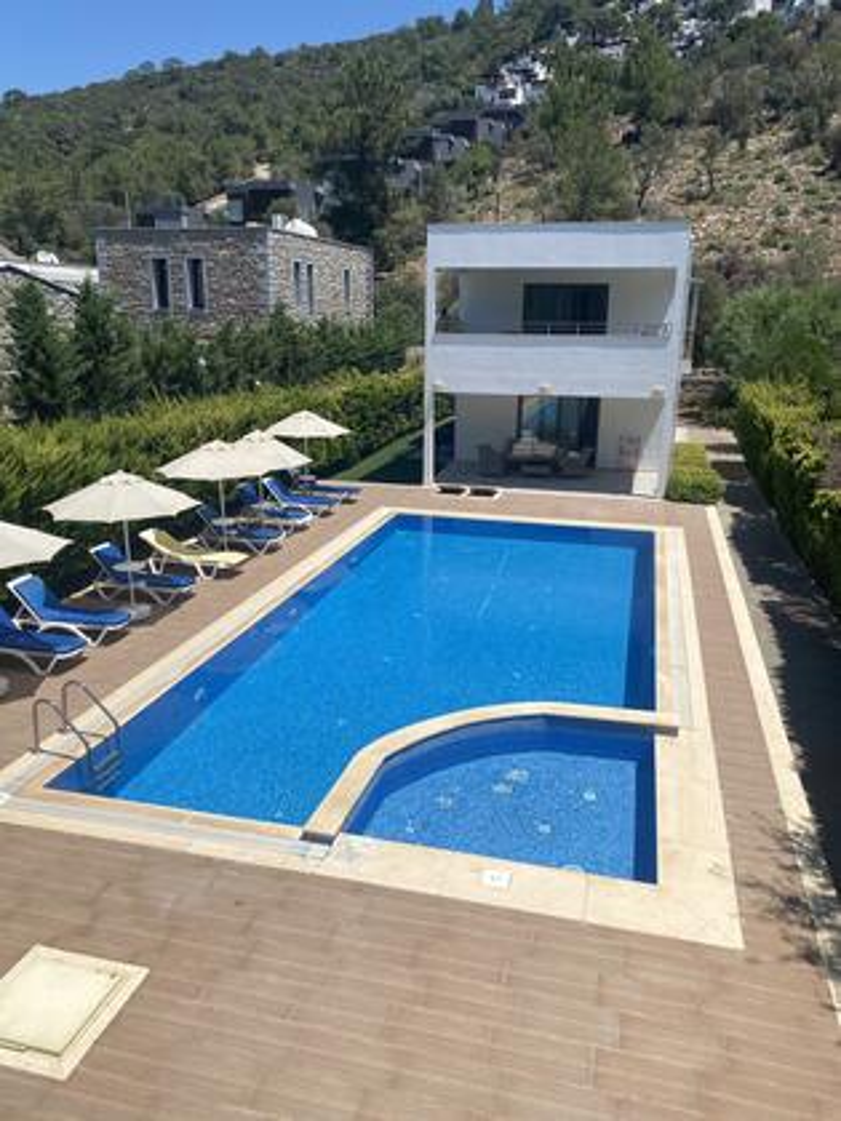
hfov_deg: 53.1
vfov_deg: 67.3
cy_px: 560
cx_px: 420
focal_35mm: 26
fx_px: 842
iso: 32
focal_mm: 4.25
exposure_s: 1/5236
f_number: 1.8
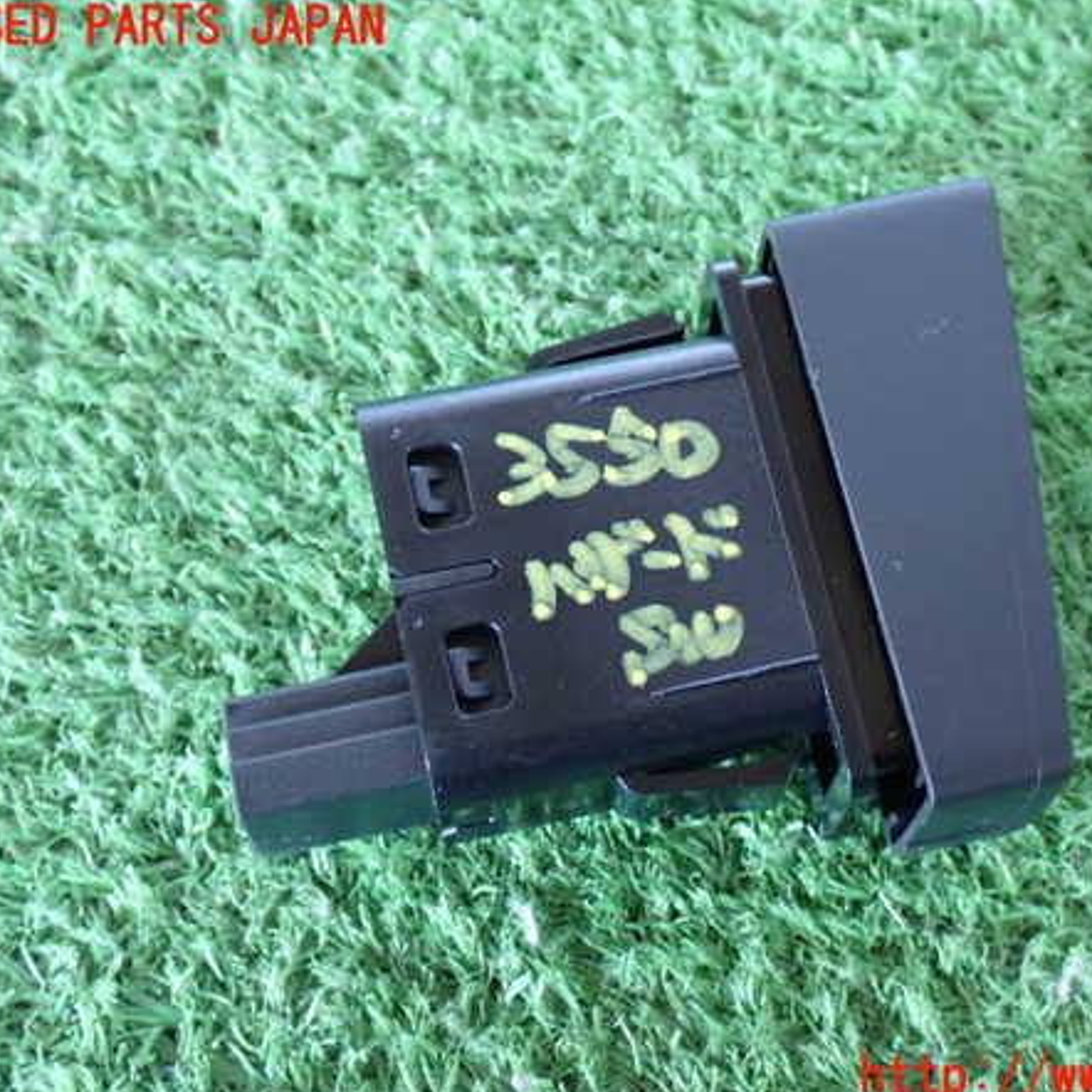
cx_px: 677
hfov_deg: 28.5
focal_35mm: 60
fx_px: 2141
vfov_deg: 28.6
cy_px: 553
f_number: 3.2
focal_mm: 9.01
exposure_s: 1/15
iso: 800
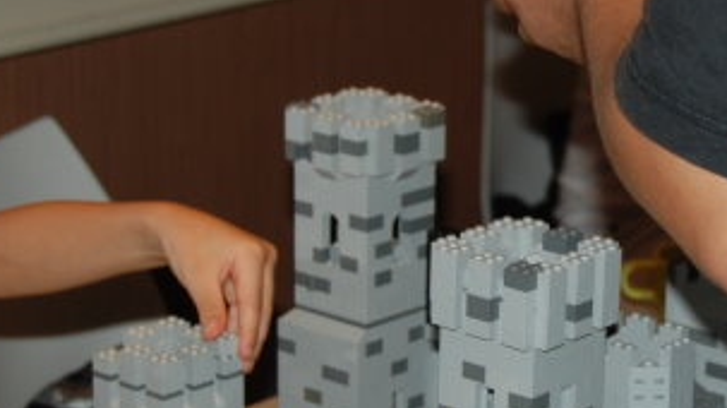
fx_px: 2562
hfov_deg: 16.0
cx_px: 619
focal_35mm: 133
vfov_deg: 9.1
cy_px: 164
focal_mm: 32
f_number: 4.2
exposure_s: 1/60
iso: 200
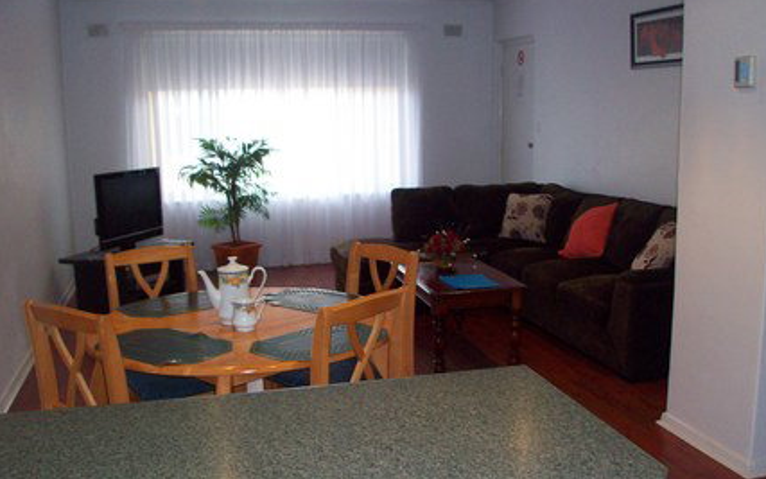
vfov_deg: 33.5
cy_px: 280
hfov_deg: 51.5
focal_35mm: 38
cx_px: 400
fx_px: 793
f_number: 2.8
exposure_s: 1/60
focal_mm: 5.7
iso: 160
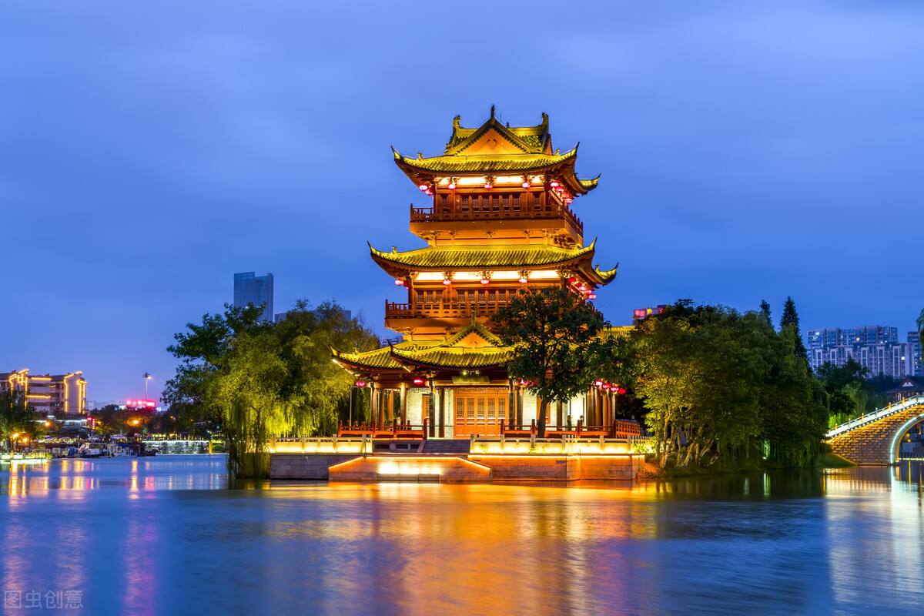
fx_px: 1540
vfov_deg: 22.6
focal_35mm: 60
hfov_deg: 33.4
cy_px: 308
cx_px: 462
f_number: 11
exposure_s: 5
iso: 100
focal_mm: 60
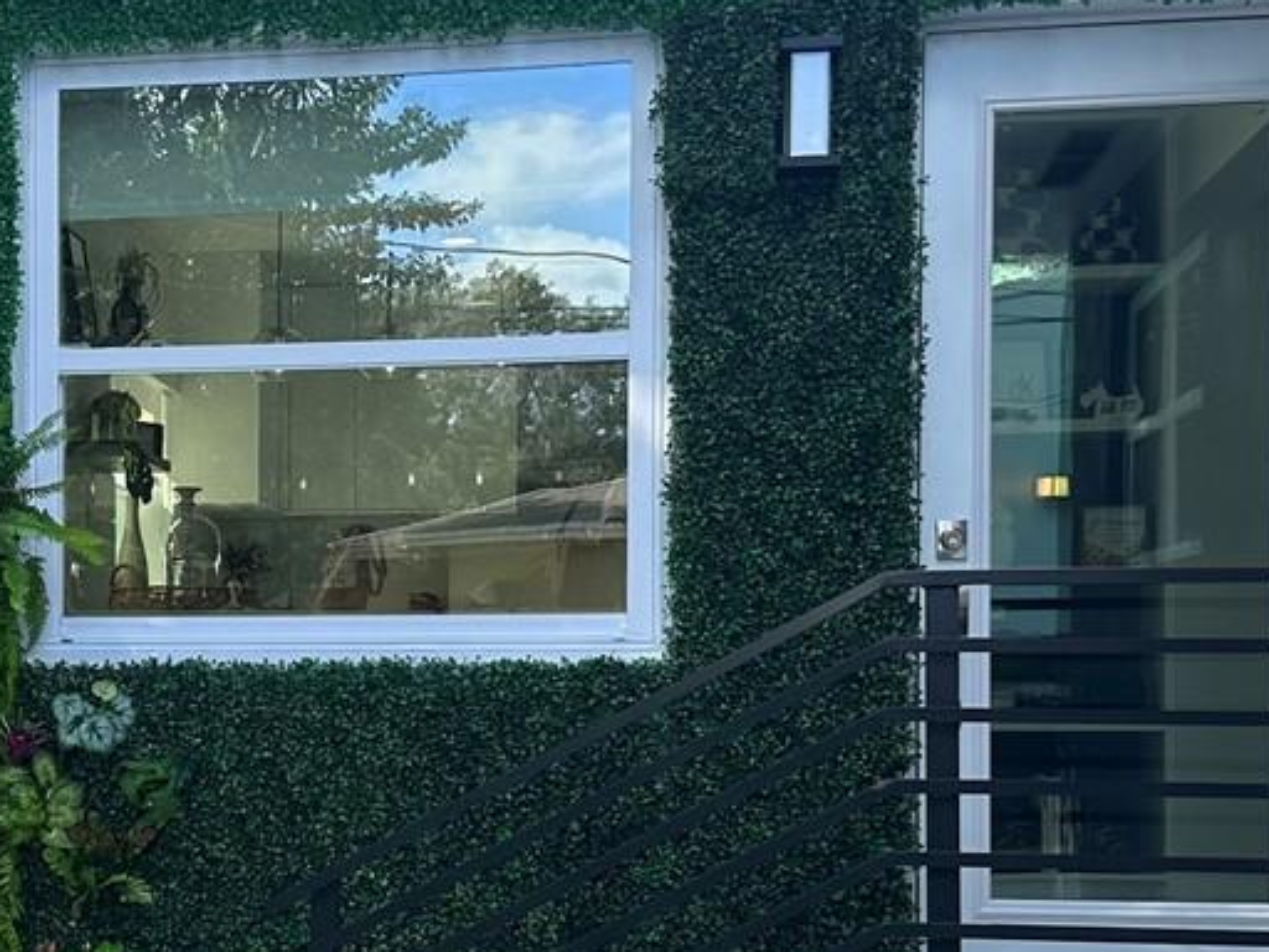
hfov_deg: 25.1
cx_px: 89
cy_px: 687
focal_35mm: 75
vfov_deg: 19.5
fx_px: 2749
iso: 80
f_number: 1.78
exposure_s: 1/785
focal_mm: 6.86
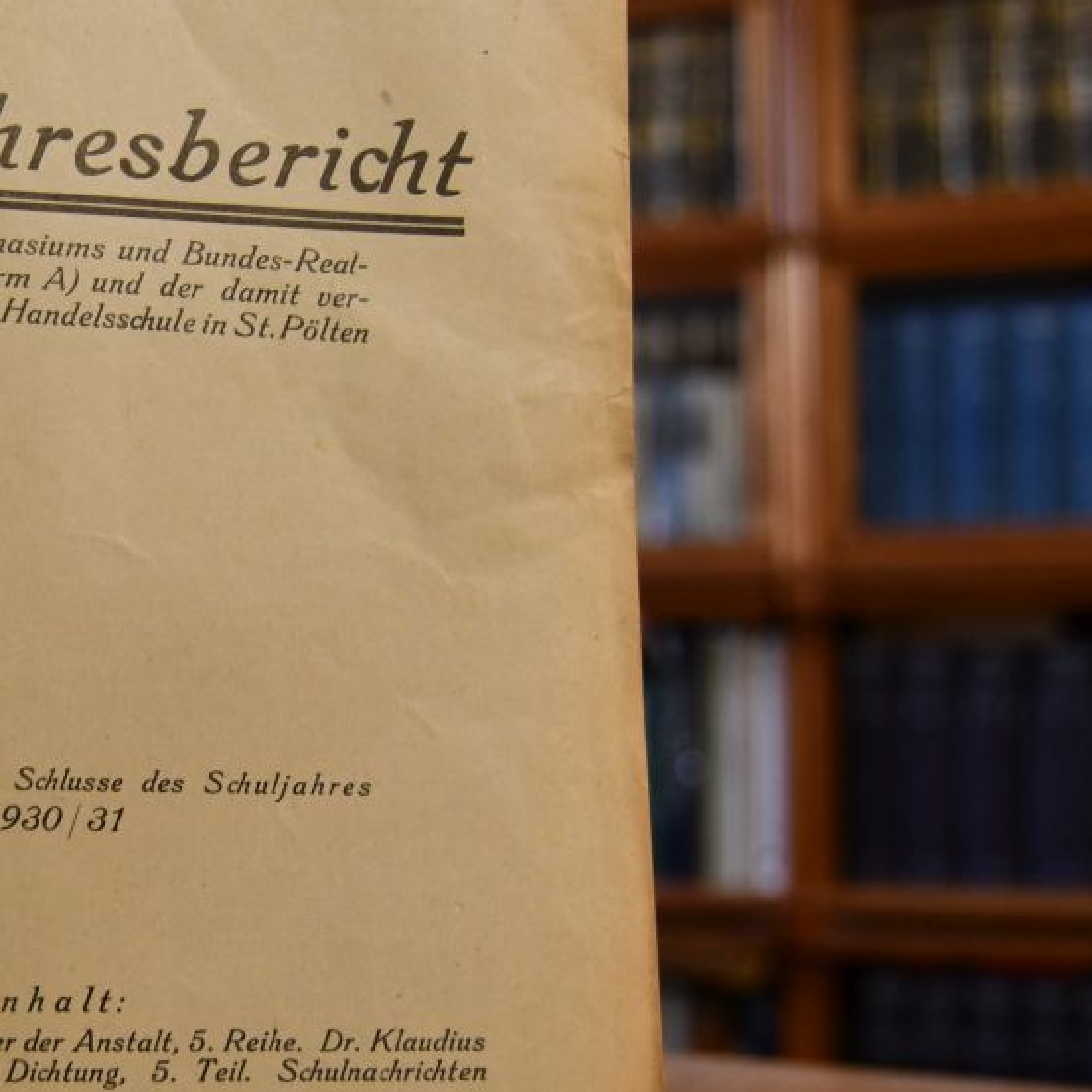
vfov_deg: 24.3
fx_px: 2534
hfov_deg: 23.7
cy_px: 668
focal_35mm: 71
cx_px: 117
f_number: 3.5
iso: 800
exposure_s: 1/160
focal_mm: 22
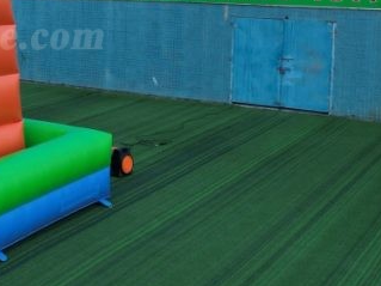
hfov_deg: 22.4
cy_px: 11
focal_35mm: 77
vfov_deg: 18.7
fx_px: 847
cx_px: -131
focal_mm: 6.72
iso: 130
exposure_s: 1/2000
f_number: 1.7
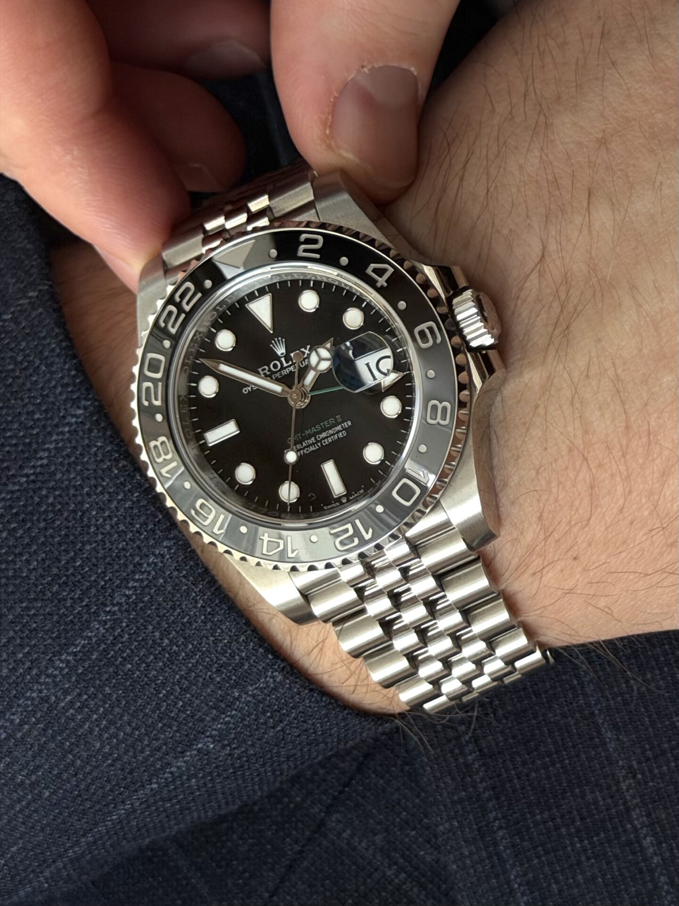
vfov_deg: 39.7
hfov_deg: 30.3
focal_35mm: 48
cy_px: 453
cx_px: 340
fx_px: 1255
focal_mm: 6.76
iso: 100
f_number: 1.78
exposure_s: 1/50
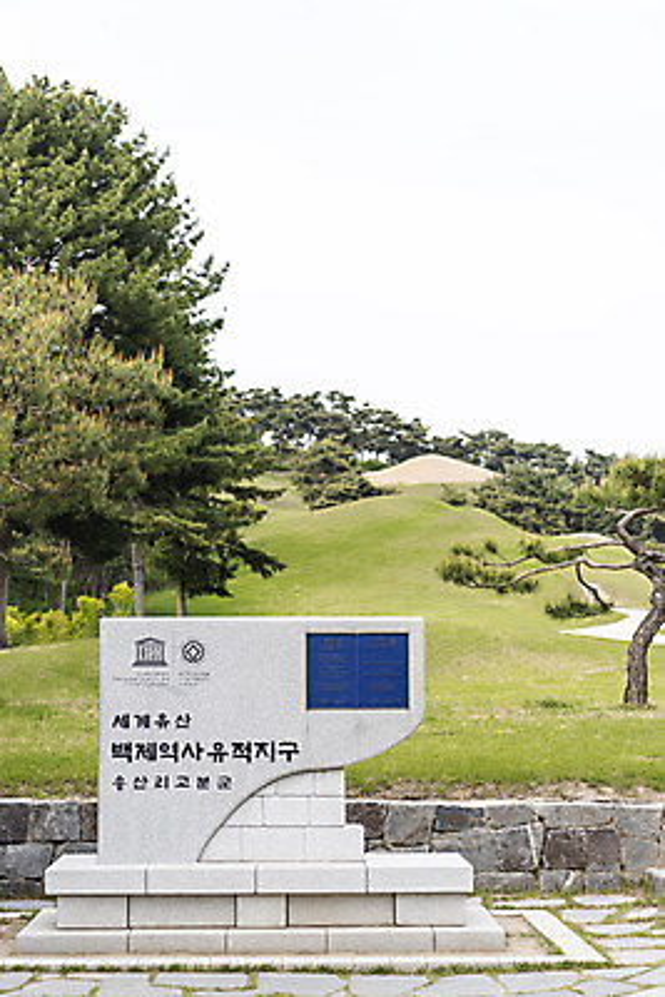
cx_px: 332
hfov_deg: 20.9
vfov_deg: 30.9
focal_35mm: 65
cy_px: 498
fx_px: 1799
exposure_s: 1/1000
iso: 100
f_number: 3.5
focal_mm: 65
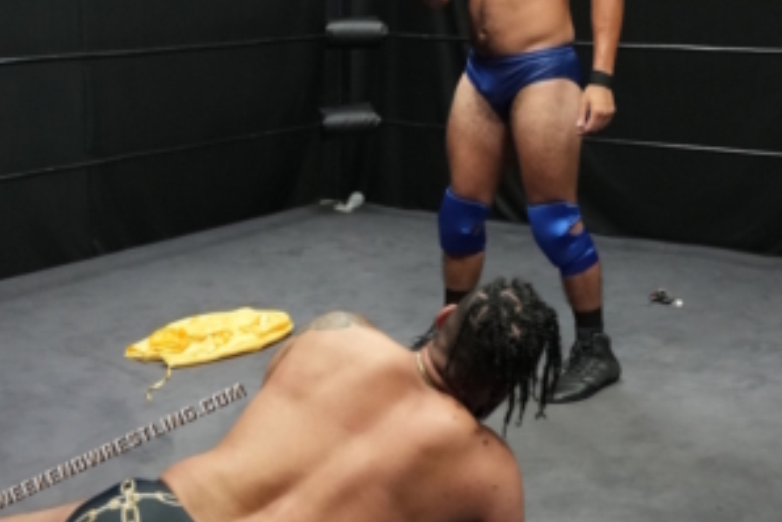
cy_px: 150
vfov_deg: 25.6
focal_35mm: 53
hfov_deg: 37.8
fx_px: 1141
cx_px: 407
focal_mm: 31.3
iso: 10000
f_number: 3.2
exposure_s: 1/320
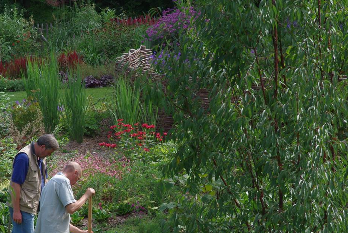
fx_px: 1732
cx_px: 158
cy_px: 139
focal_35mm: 179
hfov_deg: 11.5
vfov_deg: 7.7
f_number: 10
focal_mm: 70
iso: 200
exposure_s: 1/100
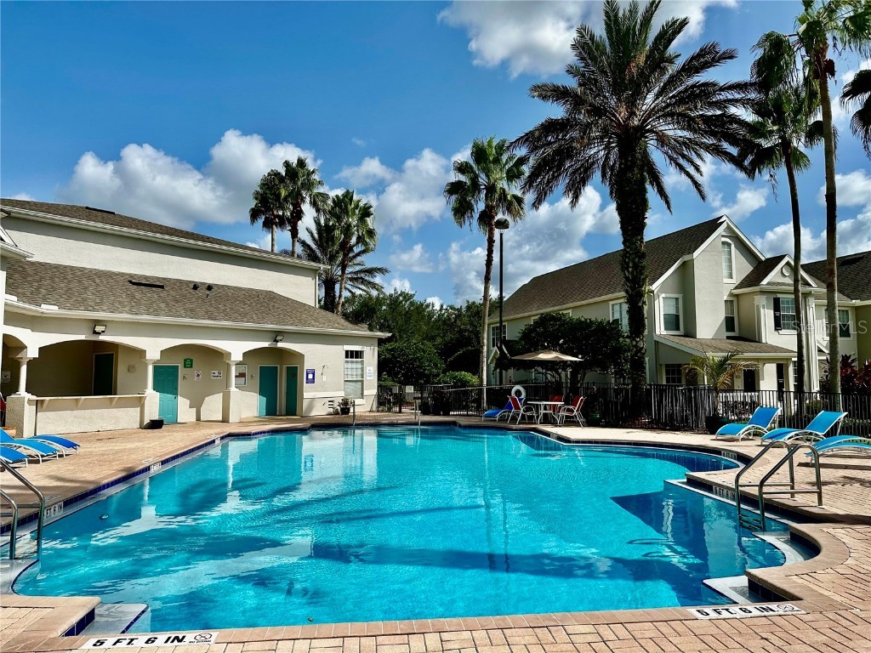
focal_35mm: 24
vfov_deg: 56.8
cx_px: 436
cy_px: 326
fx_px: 604
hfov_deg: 71.6
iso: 80
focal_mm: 6.86
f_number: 1.78
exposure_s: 1/7576
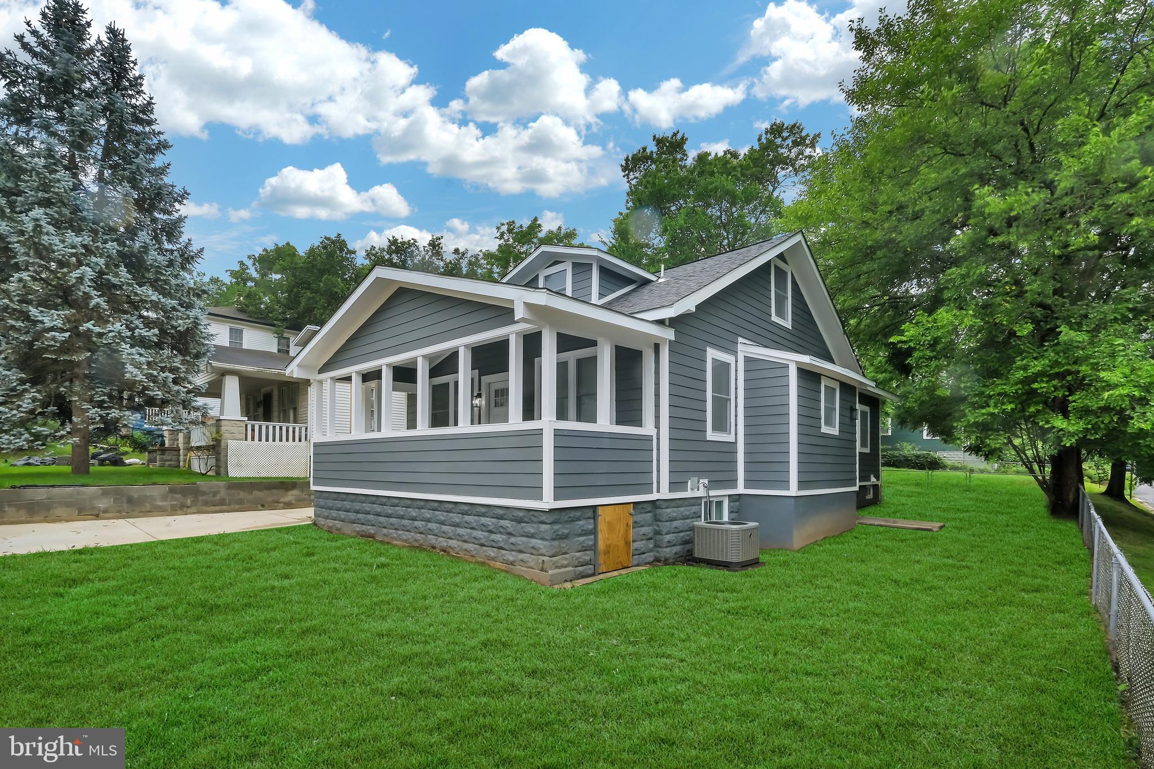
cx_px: 577
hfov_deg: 100.4
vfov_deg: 77.3
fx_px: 481
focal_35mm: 15
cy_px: 384
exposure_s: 1/125
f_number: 10
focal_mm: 10
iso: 800
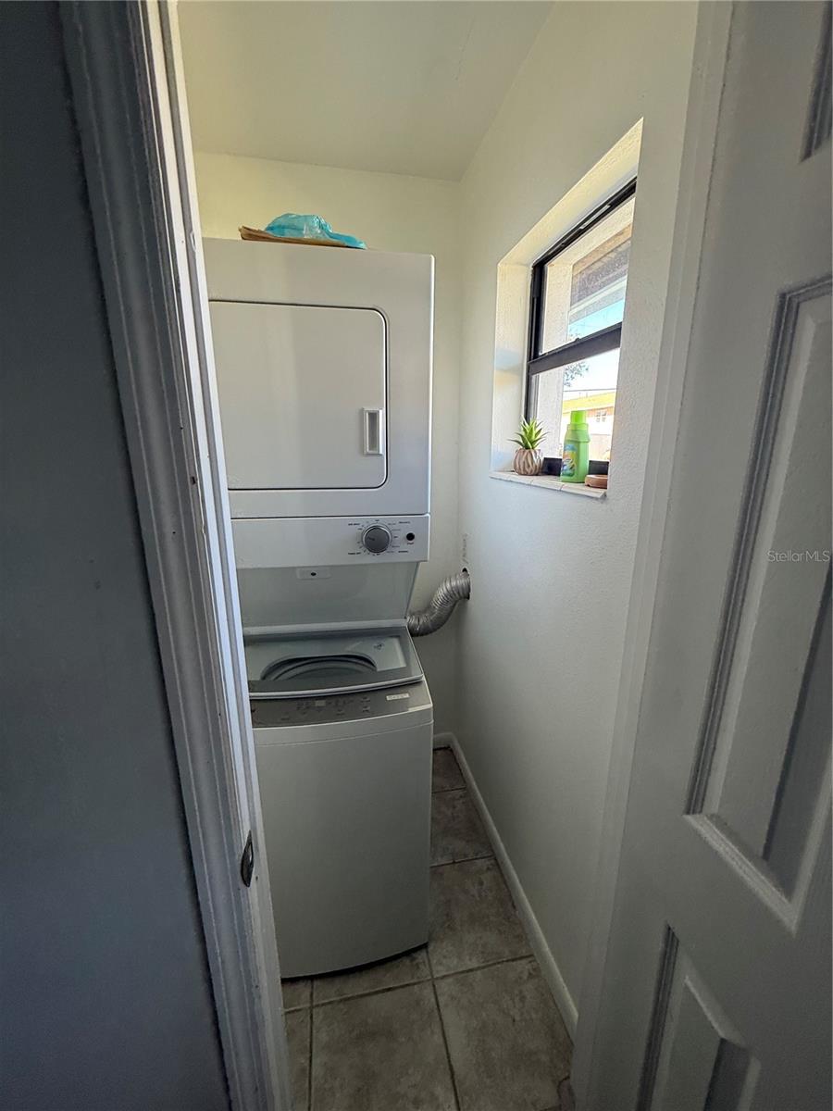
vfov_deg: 102.1
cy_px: 556
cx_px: 416
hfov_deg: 85.7
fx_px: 449
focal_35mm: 14
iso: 125
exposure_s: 1/99
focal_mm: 2.22
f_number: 2.2
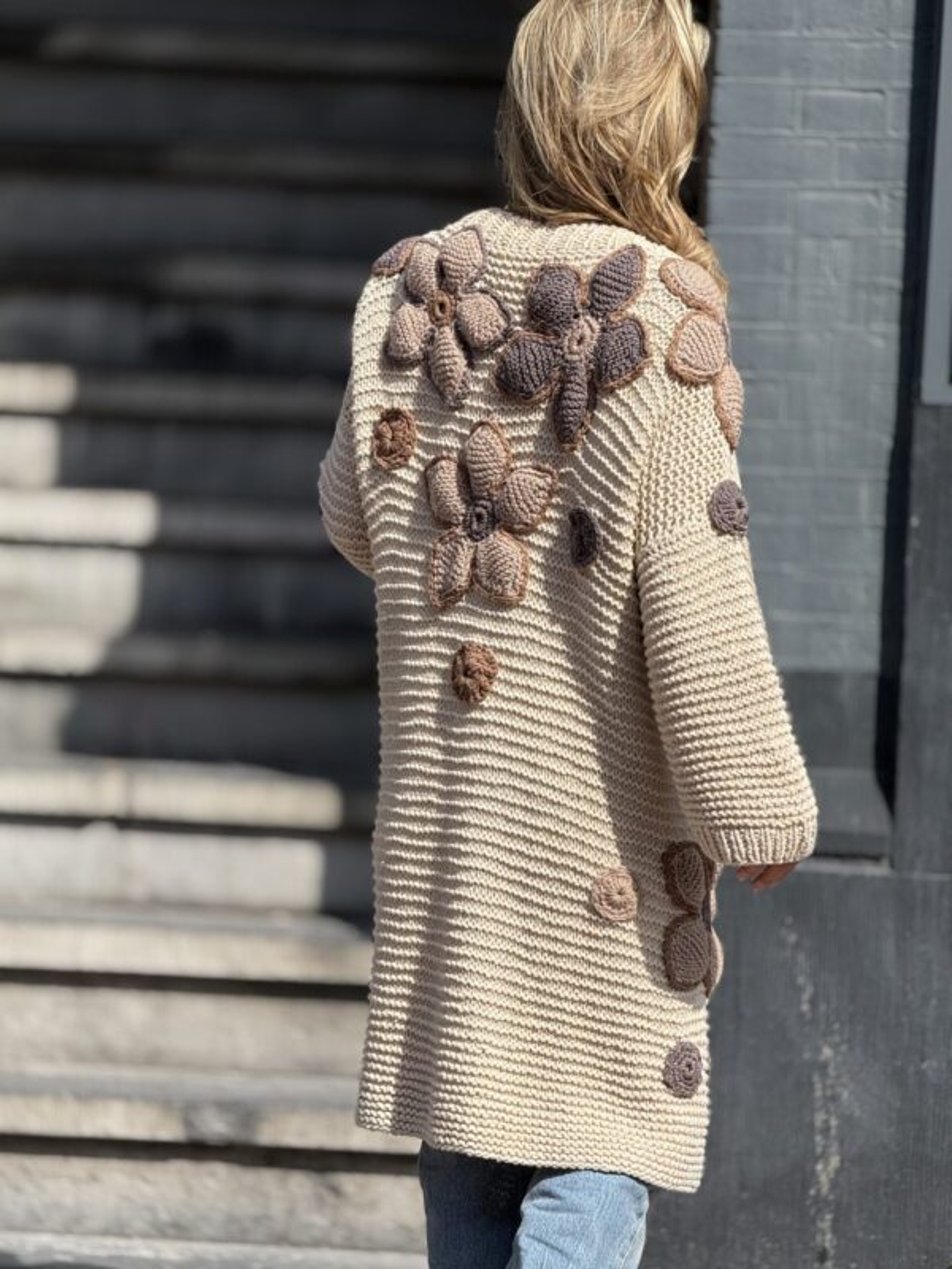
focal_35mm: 120
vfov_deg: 16.4
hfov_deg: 12.3
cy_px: 634
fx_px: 4400
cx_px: 476
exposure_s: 1/1546
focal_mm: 15.66
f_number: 2.8
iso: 64
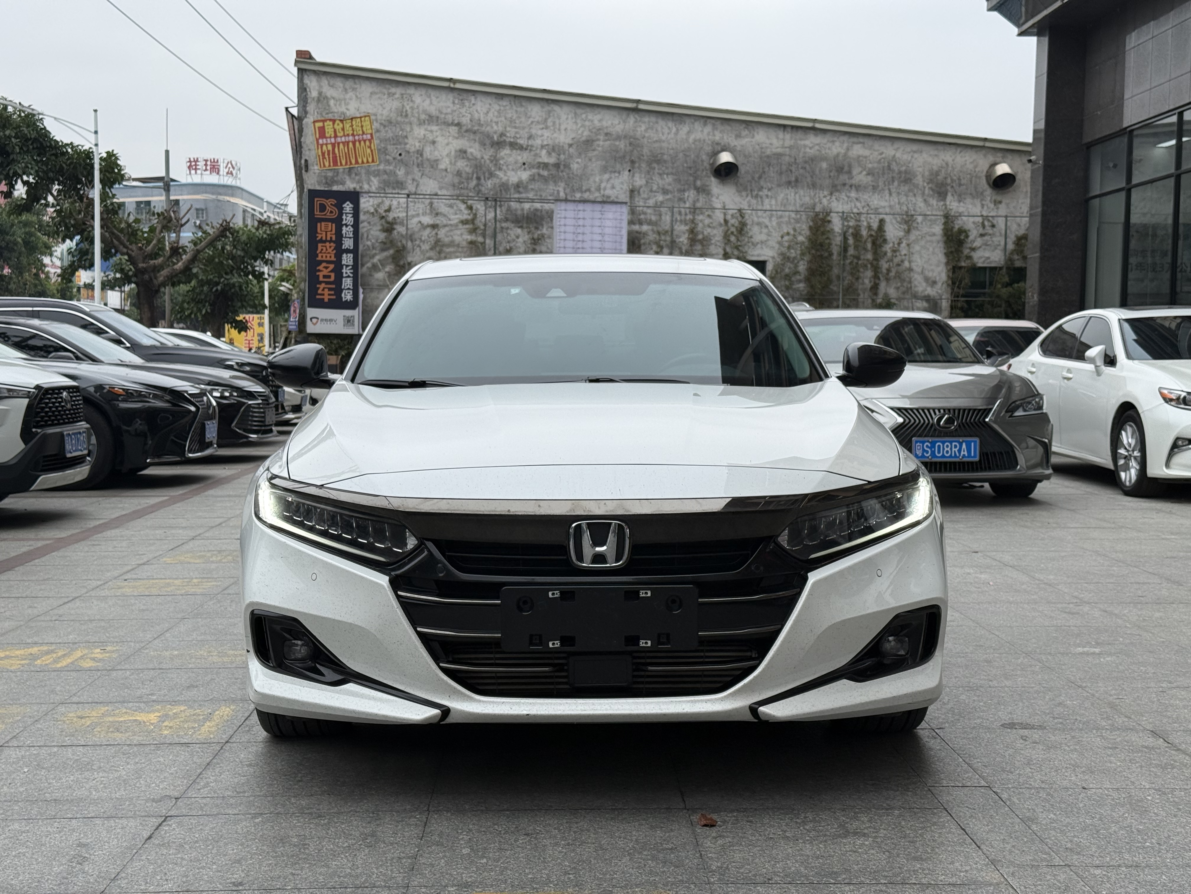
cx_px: 596
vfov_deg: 30.3
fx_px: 1651
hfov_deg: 39.7
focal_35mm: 48
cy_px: 447
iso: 64
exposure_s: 1/1931
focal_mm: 6.76
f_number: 1.78
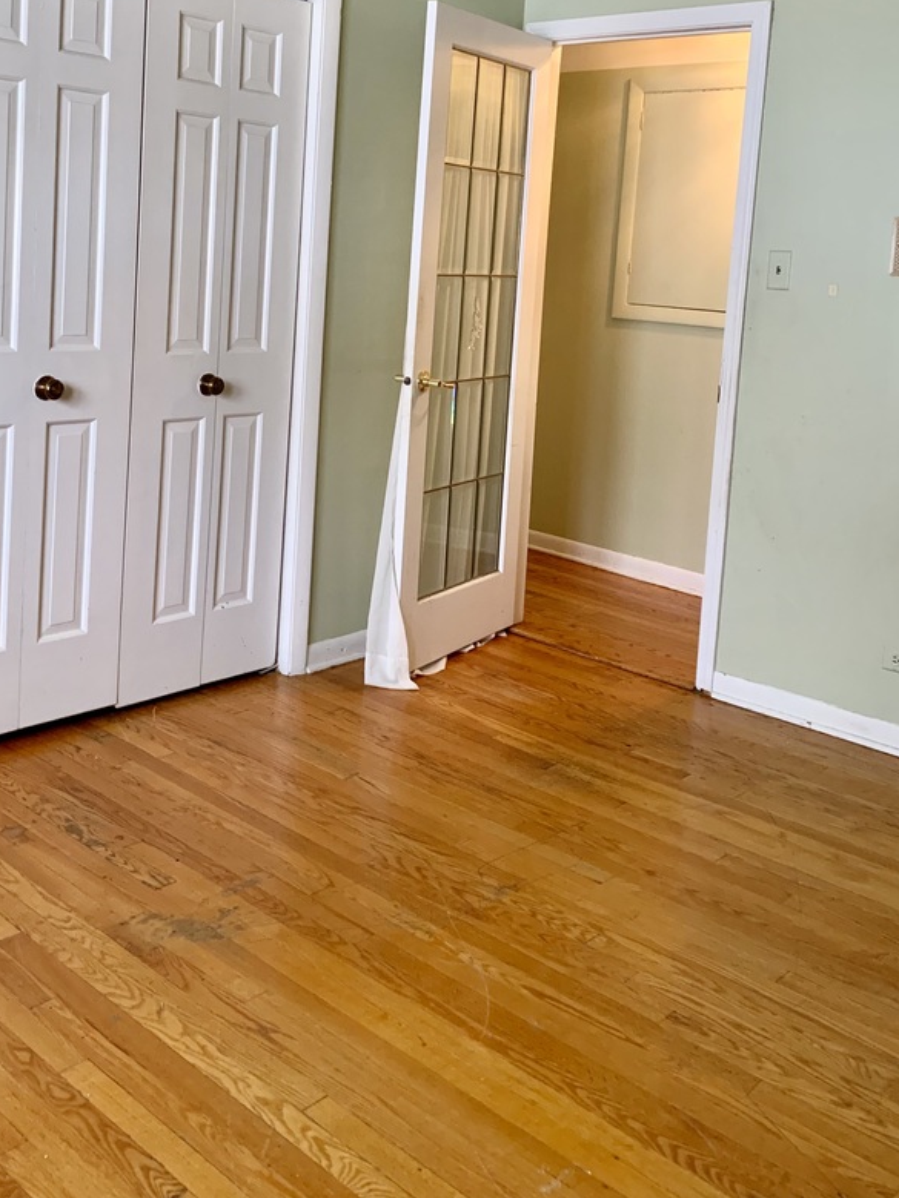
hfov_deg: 39.5
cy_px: 370
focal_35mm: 36
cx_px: 369
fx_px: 1247
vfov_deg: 50.1
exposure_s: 1/40
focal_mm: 4.25
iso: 320
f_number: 1.8
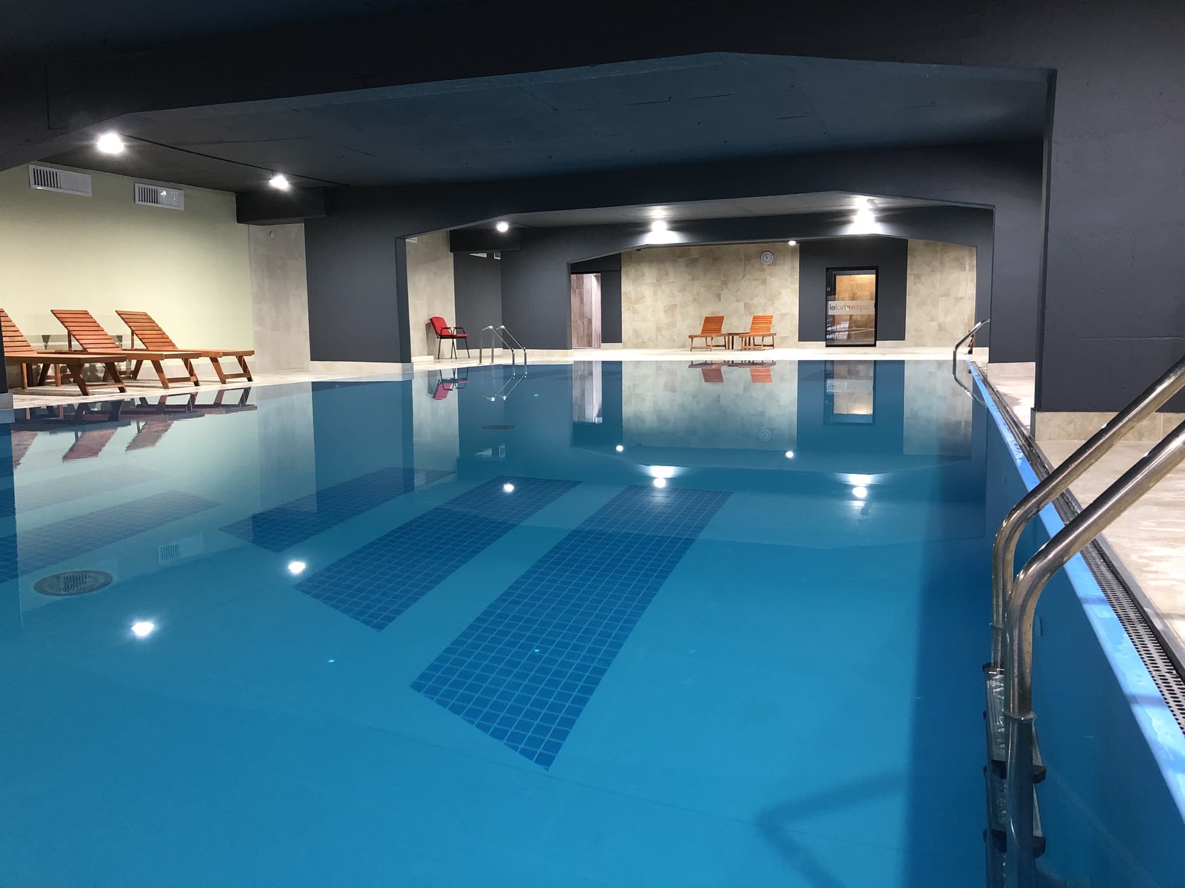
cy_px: 444
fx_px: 959
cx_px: 592
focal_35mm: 28
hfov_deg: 63.4
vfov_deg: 49.7
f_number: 1.8
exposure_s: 1/17
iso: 100
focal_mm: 4
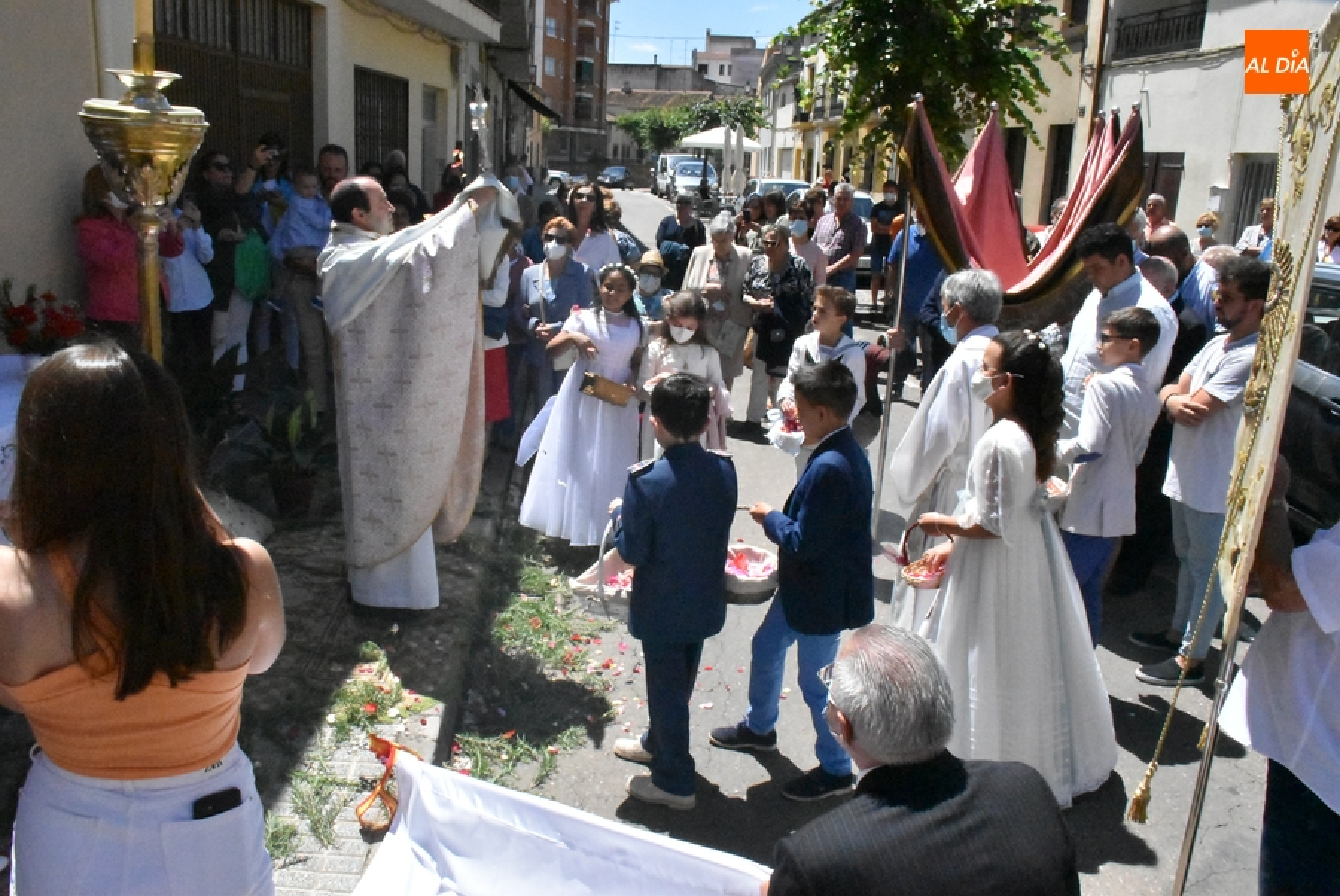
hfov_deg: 67.3
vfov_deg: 48.0
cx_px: 670
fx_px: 1006
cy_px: 448
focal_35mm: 27
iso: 16000
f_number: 22
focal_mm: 18
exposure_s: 1/4000
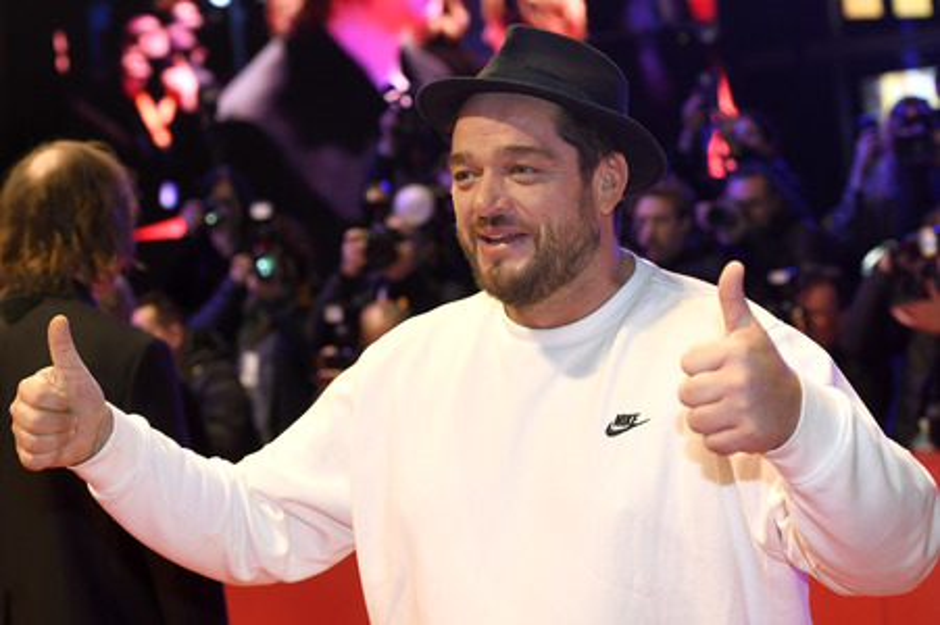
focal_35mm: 70
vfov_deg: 19.4
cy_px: 312
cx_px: 470
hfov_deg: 28.9
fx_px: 1826
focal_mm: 70
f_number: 5
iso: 800
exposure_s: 1/125
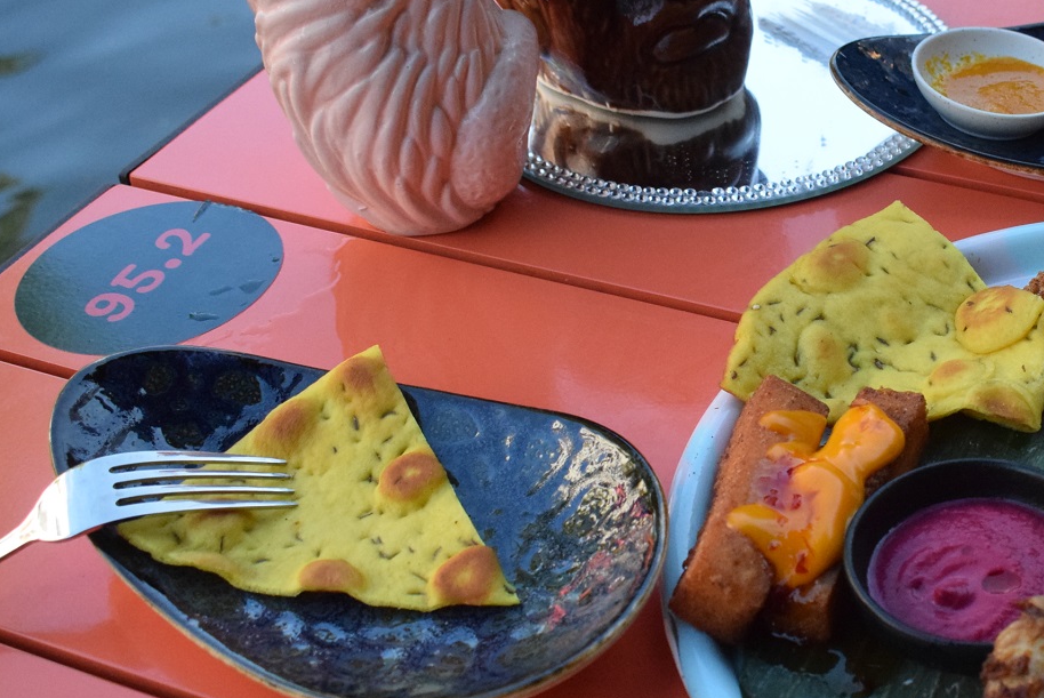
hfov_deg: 30.8
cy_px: 382
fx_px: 1828
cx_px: 889
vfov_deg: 21.6
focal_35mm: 63
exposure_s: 1/1600
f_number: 5.6
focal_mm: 24
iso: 3200
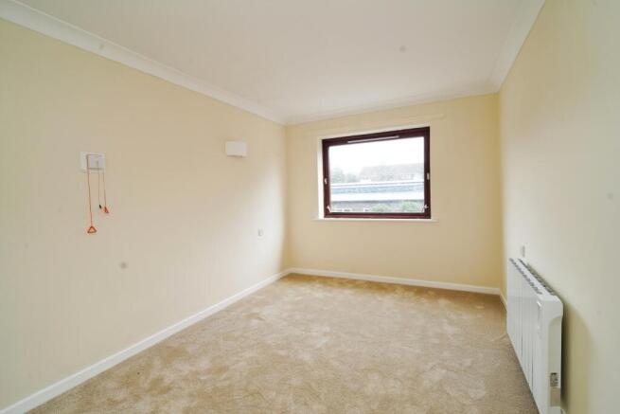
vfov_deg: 73.8
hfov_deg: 96.7
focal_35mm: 16
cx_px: 310
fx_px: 276
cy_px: 207
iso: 400
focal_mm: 16
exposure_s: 1/20
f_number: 7.1
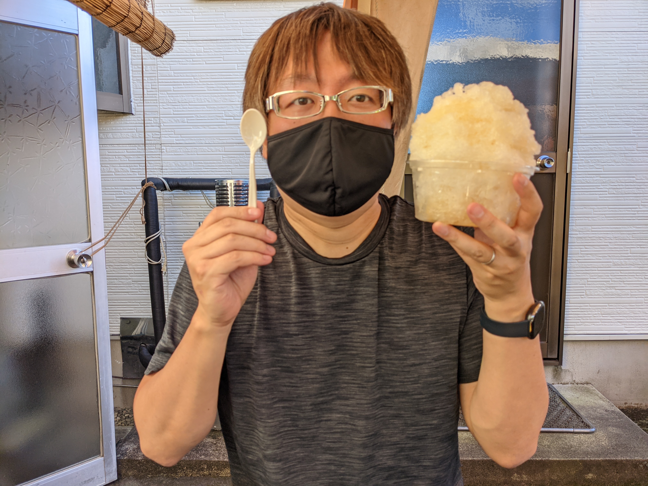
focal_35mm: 27
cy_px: 243
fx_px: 505
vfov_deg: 51.4
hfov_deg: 65.3
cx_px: 324
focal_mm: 4.38
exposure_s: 1/459
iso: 58
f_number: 1.73
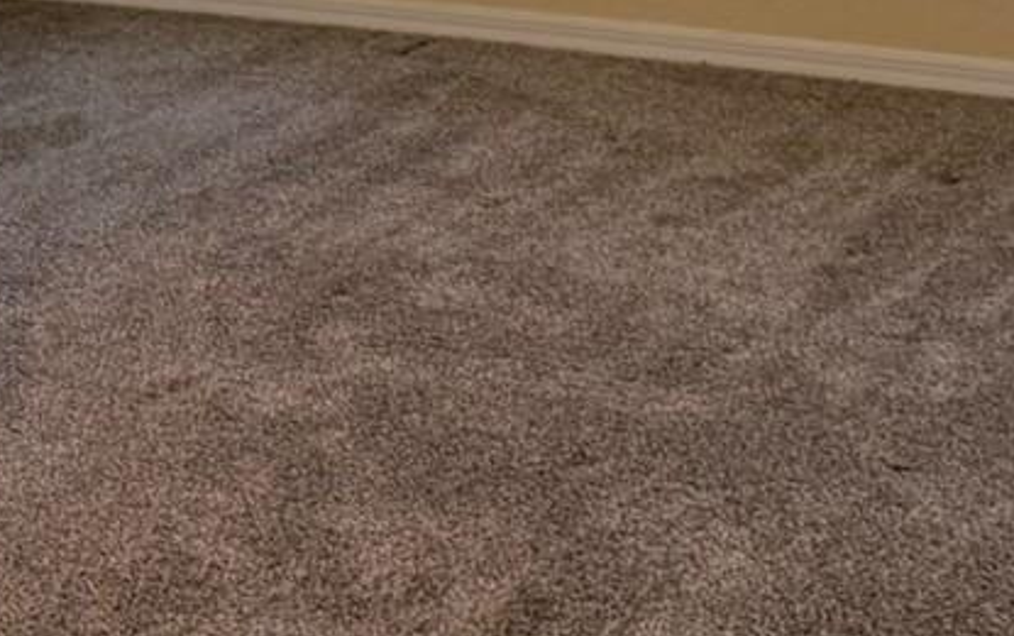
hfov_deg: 21.2
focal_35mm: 98
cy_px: -457
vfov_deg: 12.4
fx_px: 2710
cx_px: 511
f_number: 1.78
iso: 200
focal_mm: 6.76
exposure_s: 1/137
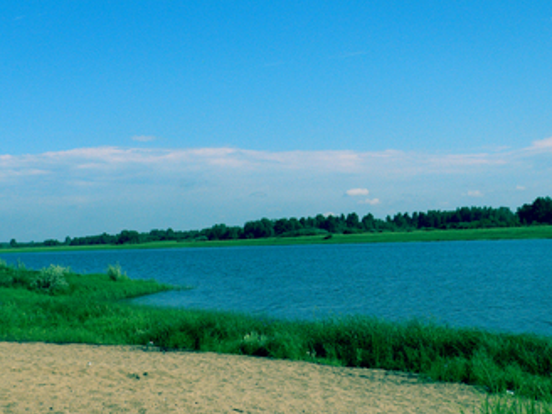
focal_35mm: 48
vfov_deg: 30.0
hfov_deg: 39.6
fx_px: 765
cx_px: 264
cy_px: 281
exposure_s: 1/400
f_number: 5.6
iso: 80
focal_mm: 5.8
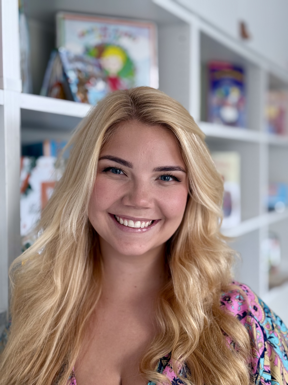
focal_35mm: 48
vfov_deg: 39.7
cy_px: 192
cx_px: 144
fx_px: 532
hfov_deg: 30.3
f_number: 1.78
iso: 100
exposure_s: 1/134
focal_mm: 6.76
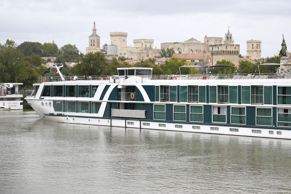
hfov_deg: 28.8
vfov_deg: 19.5
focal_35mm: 70
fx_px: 566
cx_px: 146
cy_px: 97
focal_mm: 70
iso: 100
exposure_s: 1/400
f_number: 4
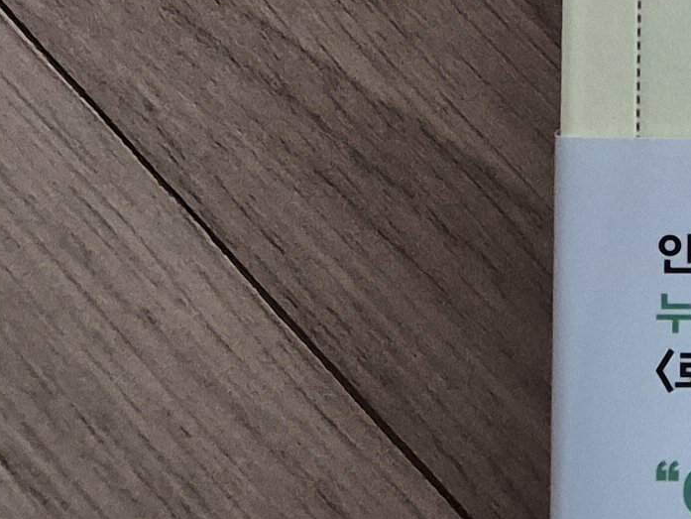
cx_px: 1324
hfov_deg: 13.2
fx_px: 2635
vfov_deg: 10.9
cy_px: -205
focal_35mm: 132
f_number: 1.8
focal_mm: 5.4
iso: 1250
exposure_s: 1/60
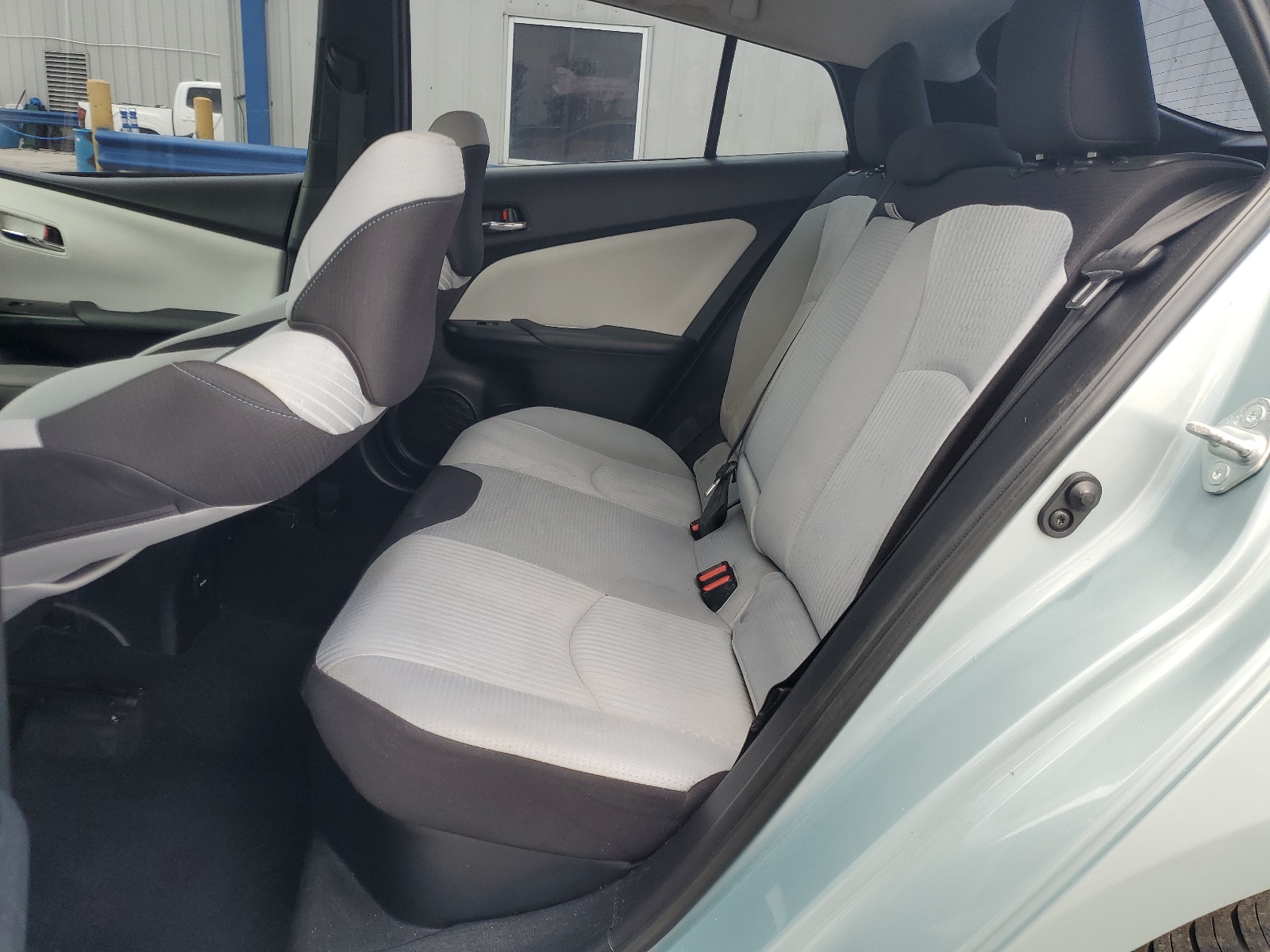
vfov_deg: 53.1
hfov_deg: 67.3
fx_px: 954
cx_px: 635
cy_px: 476
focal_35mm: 26
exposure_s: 1/303
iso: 50
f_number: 1.5
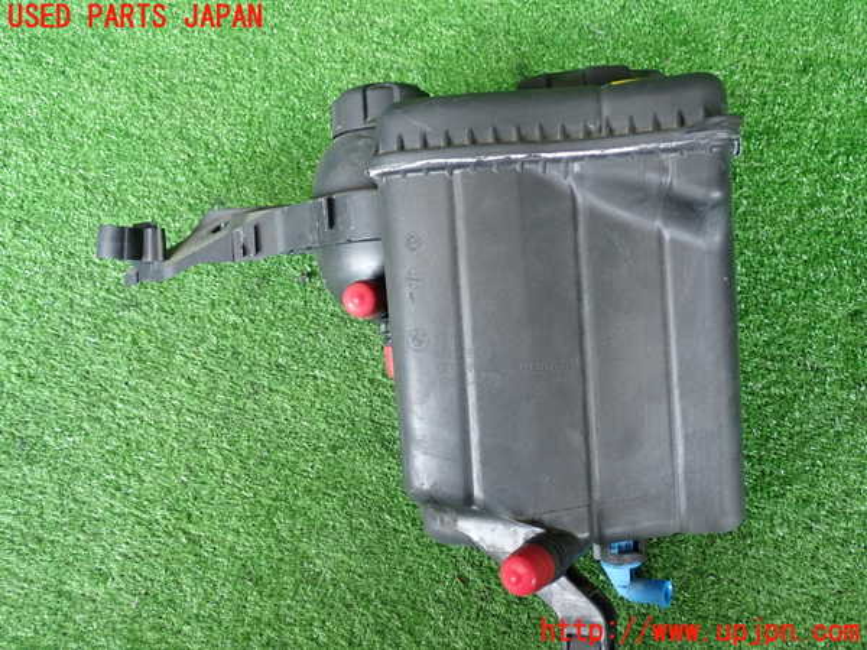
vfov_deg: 37.7
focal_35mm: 38
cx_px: 434
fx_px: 952
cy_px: 325
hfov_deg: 49.0
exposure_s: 1/50
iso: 200
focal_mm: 6.83
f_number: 2.7
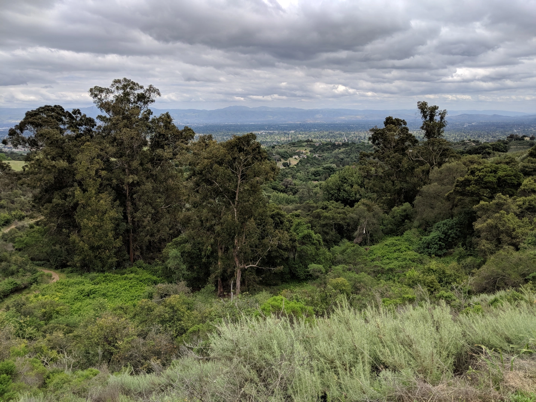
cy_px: 201
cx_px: 268
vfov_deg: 51.4
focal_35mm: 27
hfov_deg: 65.3
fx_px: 418
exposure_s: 1/3906
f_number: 1.8
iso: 59
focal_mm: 4.44
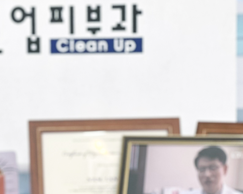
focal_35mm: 192
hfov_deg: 9.9
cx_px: -60
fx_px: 1381
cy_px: 154
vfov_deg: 8.0
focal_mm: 9
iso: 160
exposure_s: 1/120
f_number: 2.8
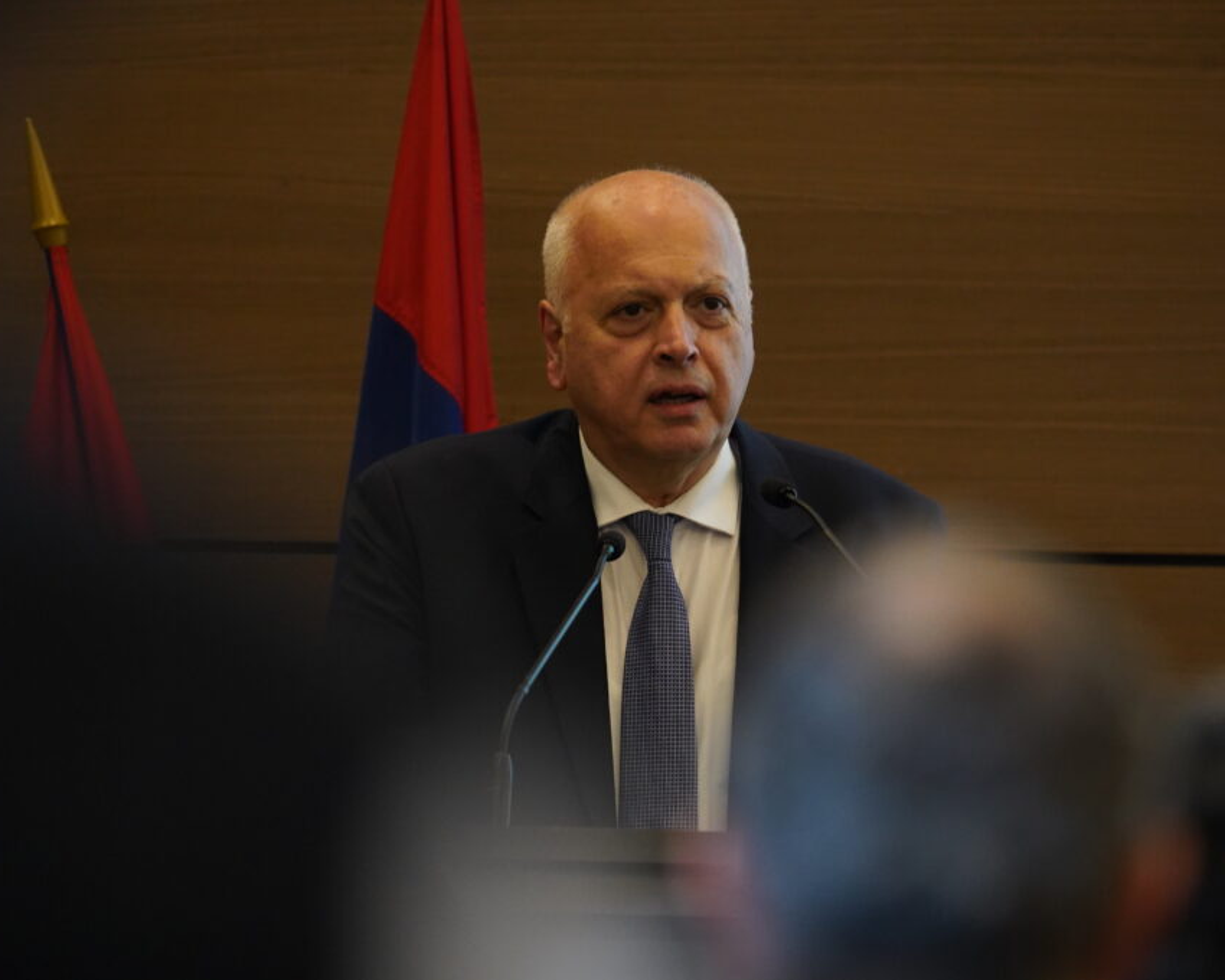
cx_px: 672
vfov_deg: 3.7
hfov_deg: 4.6
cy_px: 491
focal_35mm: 422
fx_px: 15304
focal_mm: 373.1
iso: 6400
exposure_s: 1/200
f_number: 6.3
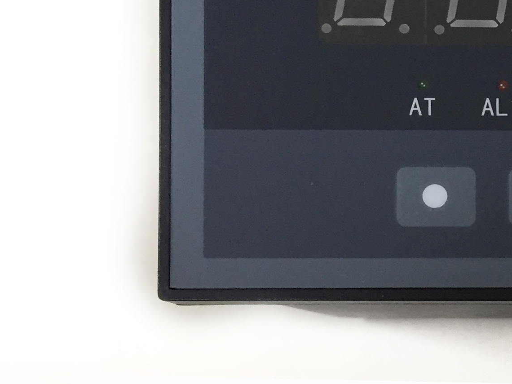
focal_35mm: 83
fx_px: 1228
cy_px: 106
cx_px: 642
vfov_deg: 17.7
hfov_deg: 21.6
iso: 160
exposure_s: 1/33
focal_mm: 4.15
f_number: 2.2
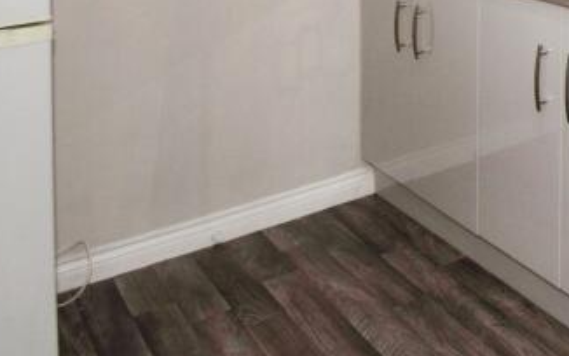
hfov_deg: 32.3
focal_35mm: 48
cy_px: -137
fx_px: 745
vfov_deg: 23.1
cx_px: 728
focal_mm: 10
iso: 1000
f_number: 13
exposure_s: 1/60
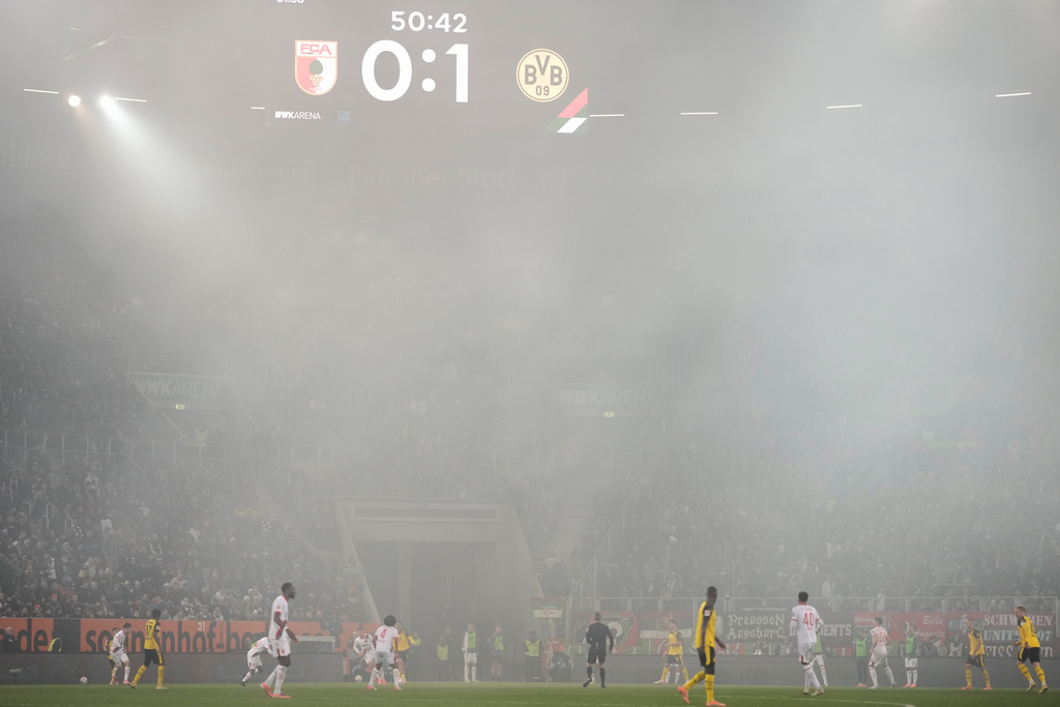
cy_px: 354
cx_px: 530
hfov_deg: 15.2
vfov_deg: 10.2
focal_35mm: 135
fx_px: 3975
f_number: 1.8
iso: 1250
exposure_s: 1/2500
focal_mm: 135
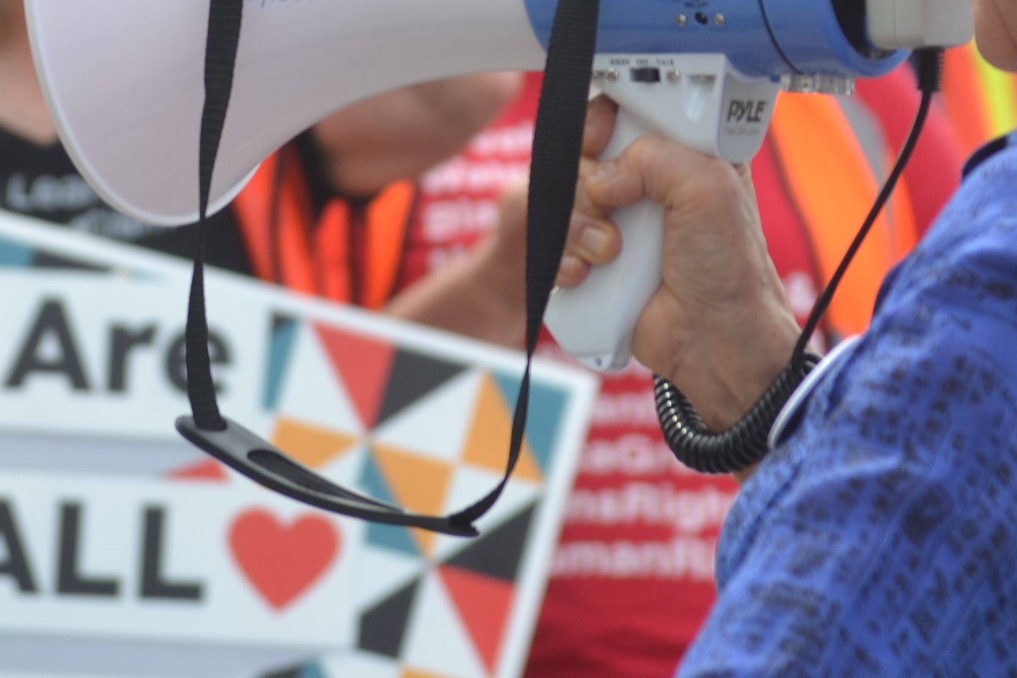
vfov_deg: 3.3
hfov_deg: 5.0
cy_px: -109
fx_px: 11582
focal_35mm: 410
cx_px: 497
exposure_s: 1/250
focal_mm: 116
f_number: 5.6
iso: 125
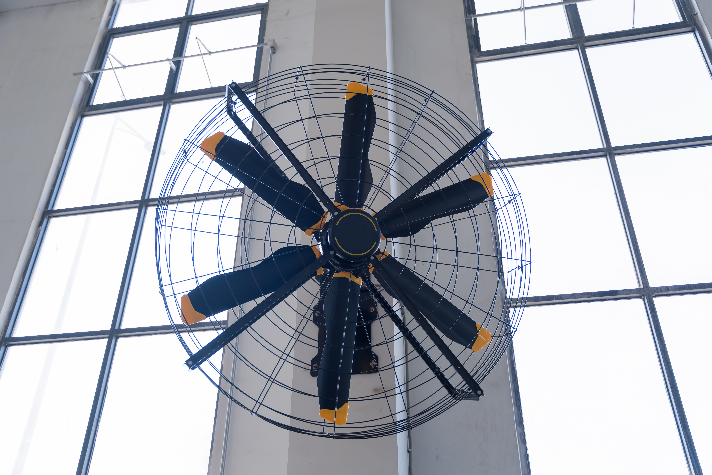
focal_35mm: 32
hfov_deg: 58.4
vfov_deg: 40.9
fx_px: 637
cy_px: 238
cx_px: 356
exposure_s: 1/500
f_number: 2.8
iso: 100
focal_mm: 32.2
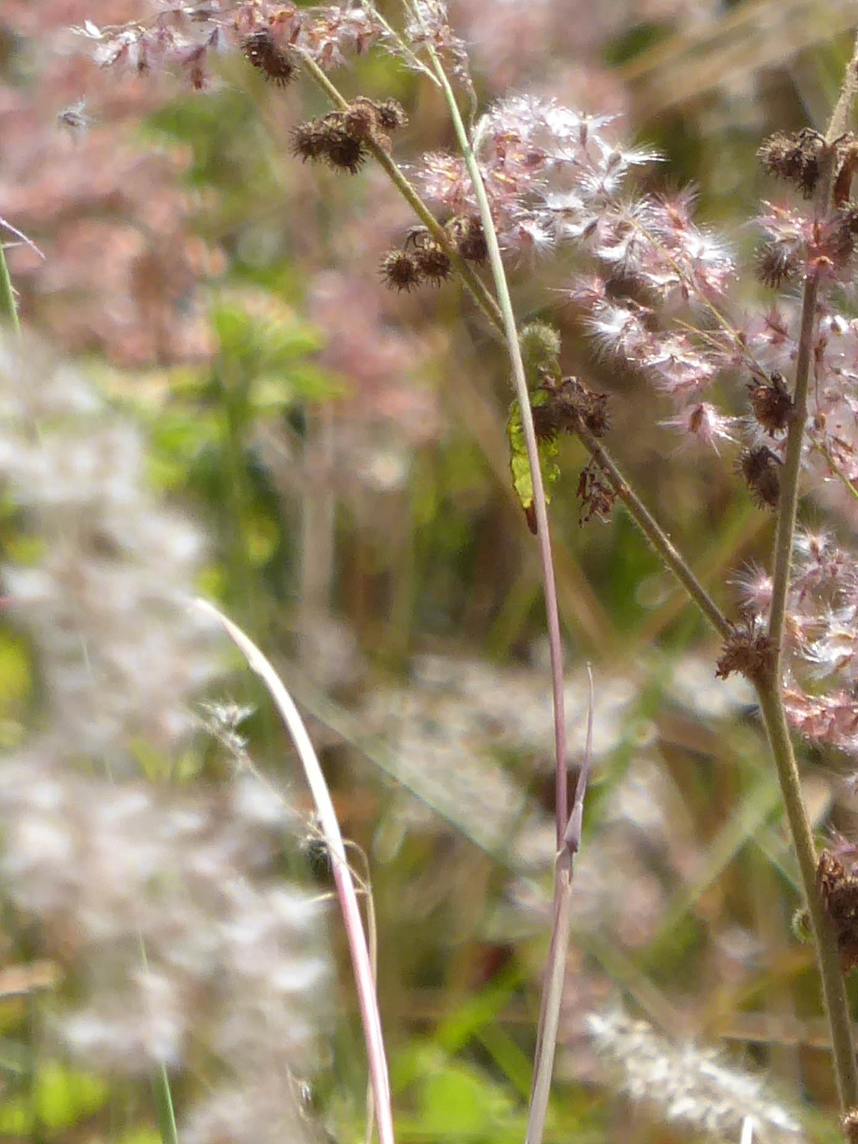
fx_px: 25408
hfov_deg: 1.9
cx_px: 112
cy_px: 377
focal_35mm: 769
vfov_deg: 2.6
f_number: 5.9
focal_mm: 57.7
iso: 160
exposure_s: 1/320
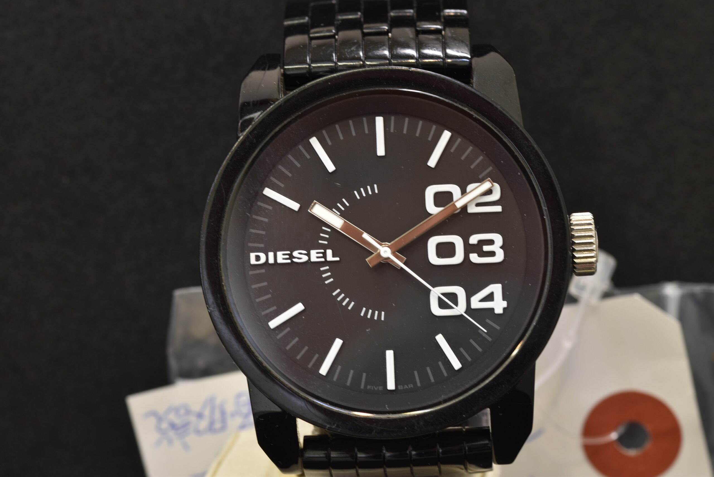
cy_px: 238
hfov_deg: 15.2
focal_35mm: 135
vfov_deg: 10.2
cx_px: 357
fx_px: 2679
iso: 100
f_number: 13
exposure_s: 1/2
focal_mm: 90
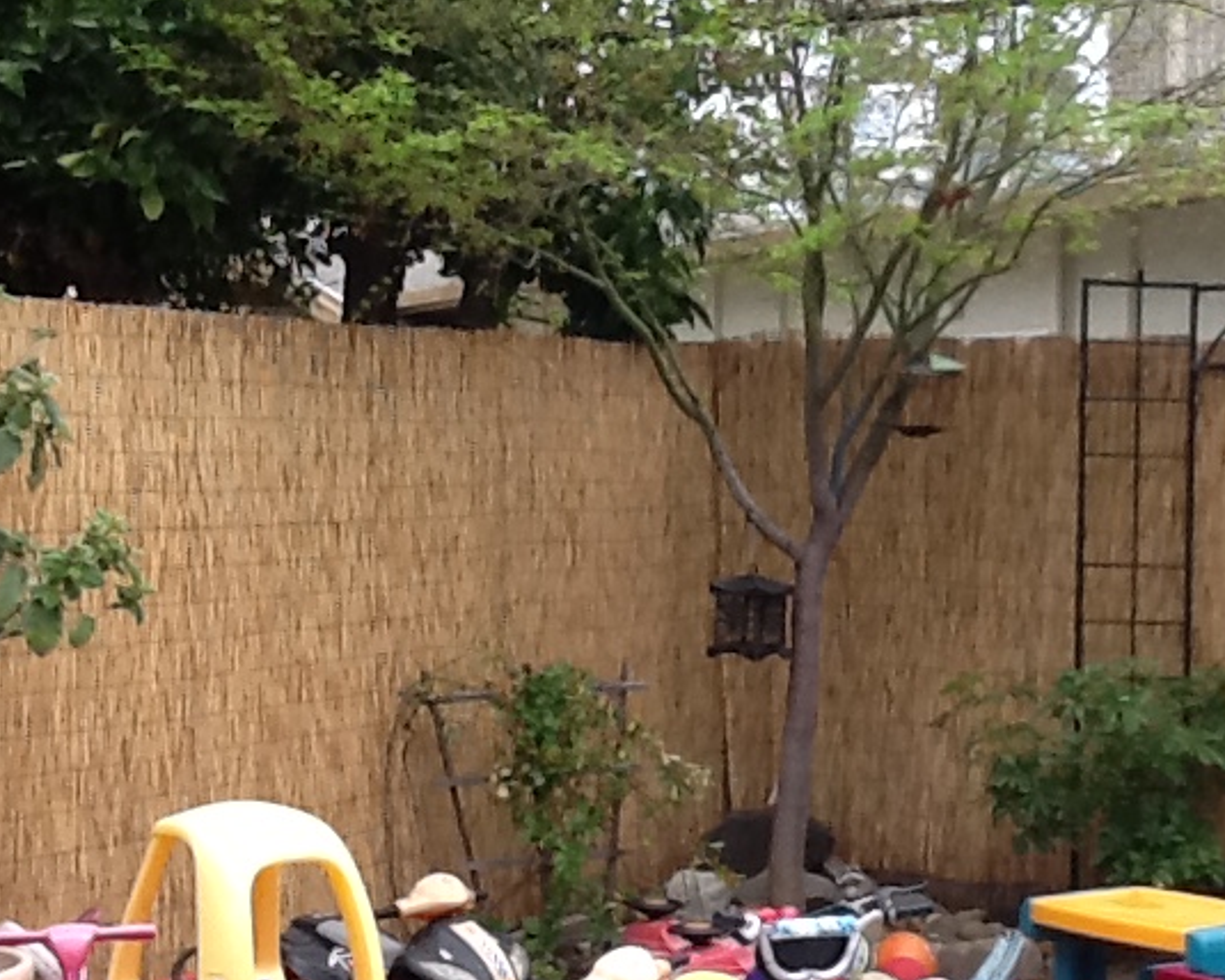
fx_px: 2792
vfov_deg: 19.9
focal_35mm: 77
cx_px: 866
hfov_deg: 24.6
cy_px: 621
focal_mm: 2.03
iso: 40
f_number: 2.4
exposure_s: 1/377
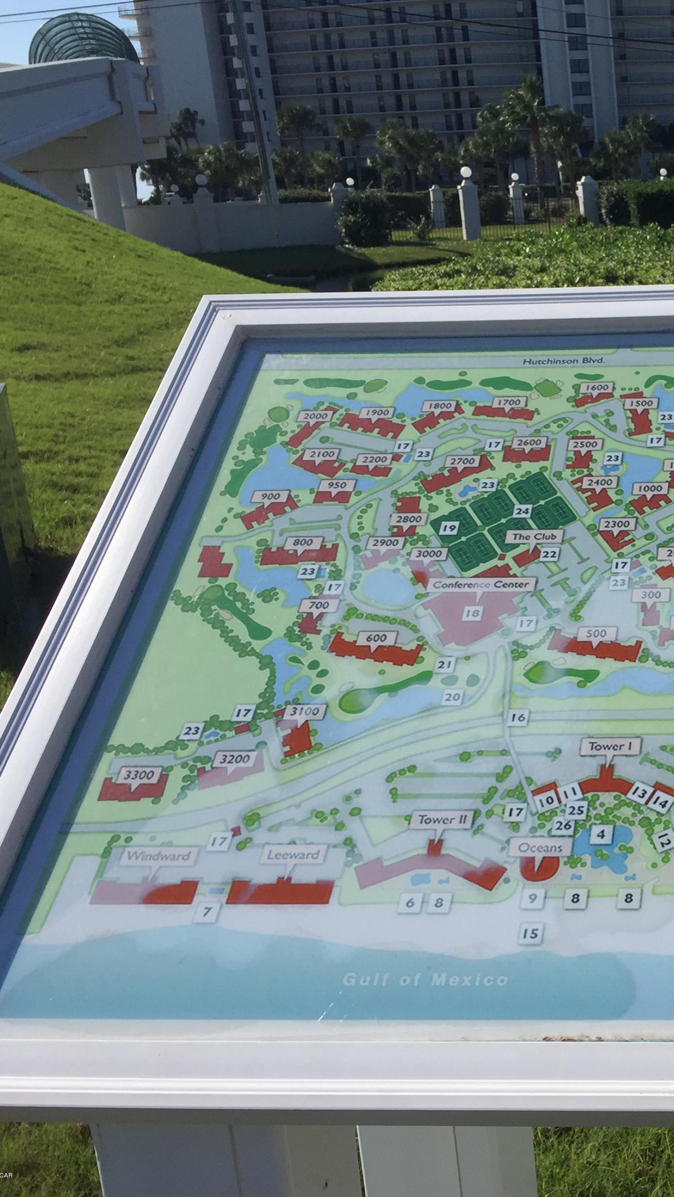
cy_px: 602
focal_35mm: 43
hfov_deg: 25.2
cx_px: 785
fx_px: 1366
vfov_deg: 47.4
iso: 32
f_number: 2.2
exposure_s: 1/3300
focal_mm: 4.15
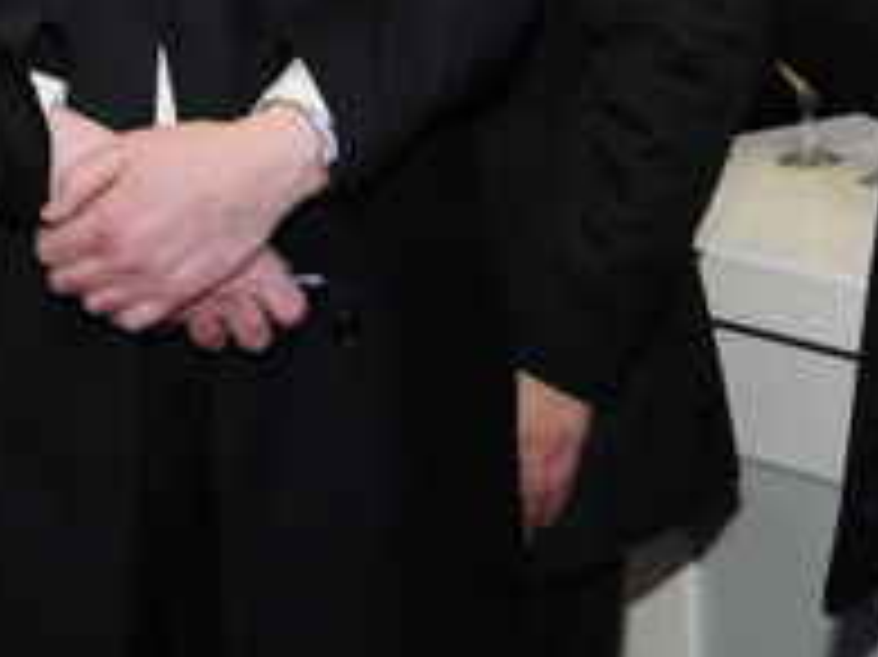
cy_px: -220
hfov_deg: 14.1
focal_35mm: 136
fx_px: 3447
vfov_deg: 10.6
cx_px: 1049
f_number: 4
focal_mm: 23
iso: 800
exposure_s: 1/50
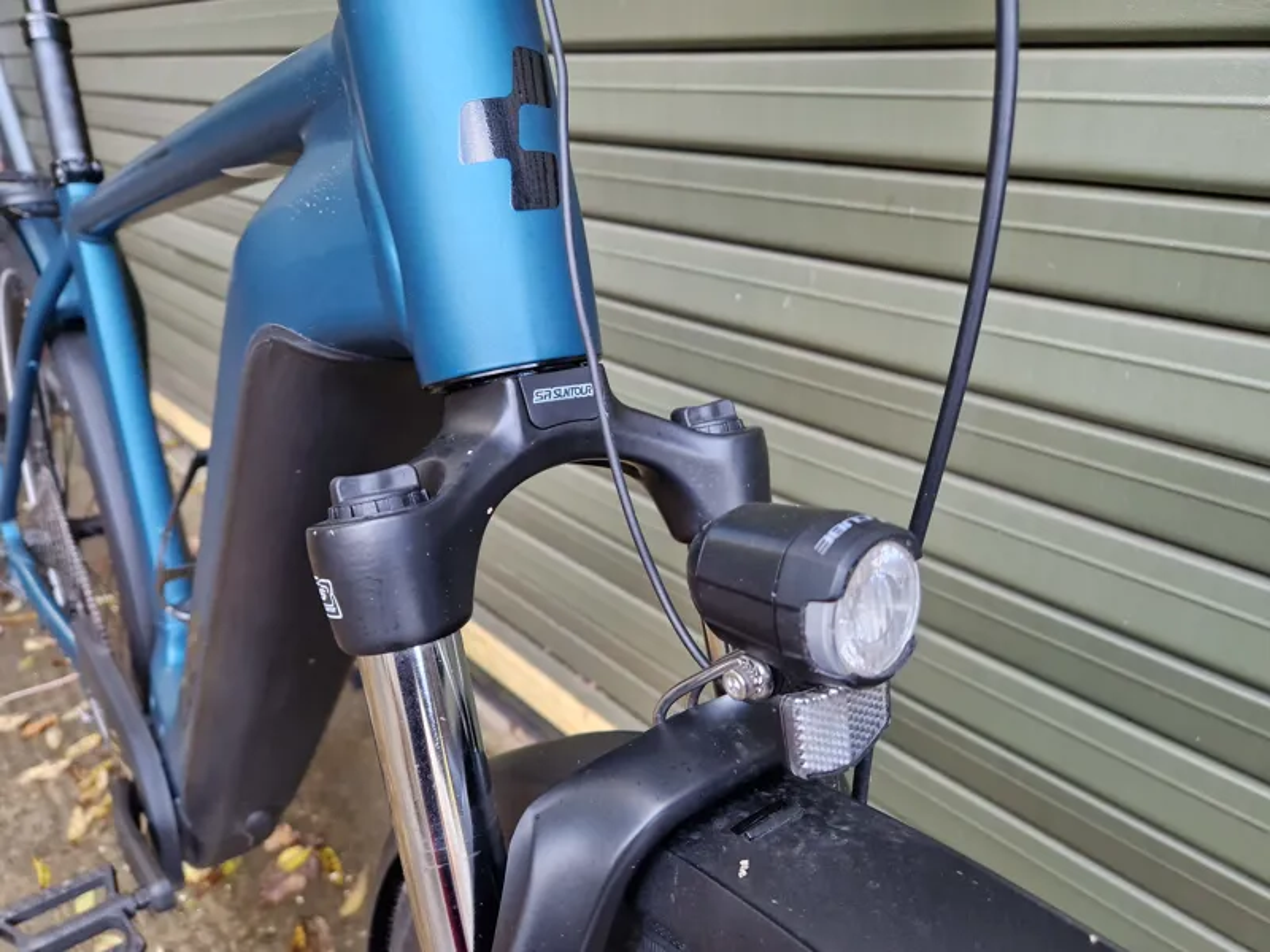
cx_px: 635
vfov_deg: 58.9
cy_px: 476
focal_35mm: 23
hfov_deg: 73.9
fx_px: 844
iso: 160
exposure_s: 1/100
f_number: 1.8
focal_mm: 5.4
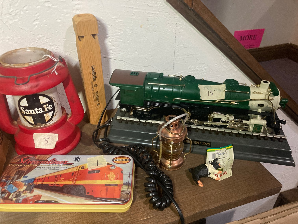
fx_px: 241
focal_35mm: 28
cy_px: 112
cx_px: 149
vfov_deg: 49.8
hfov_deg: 63.4
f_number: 1.8
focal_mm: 3.99
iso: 320
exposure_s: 1/60
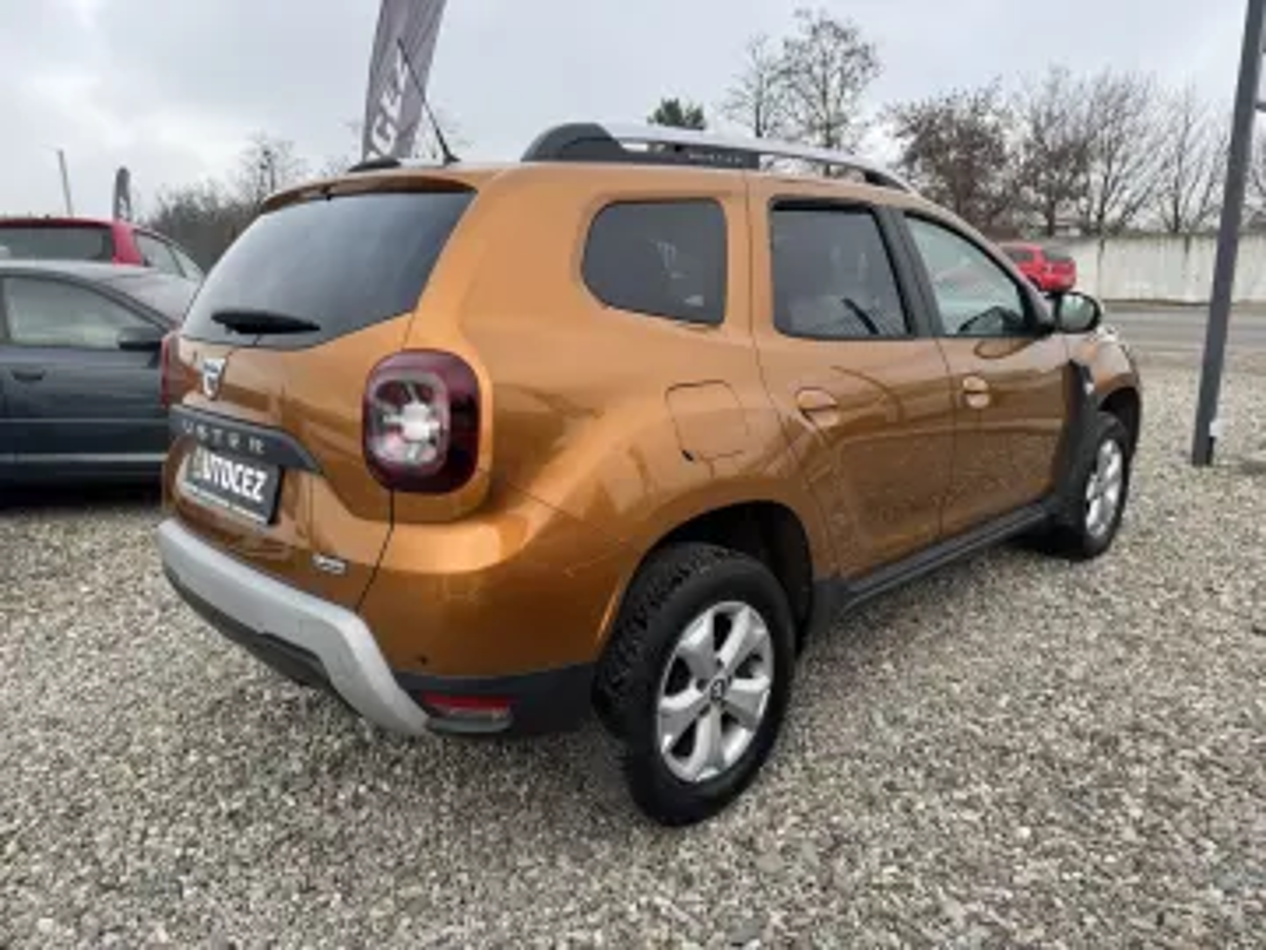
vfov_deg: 56.8
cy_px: 475
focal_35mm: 24
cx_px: 633
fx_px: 878
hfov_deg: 71.6
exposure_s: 1/309
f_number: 1.78
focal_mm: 6.76
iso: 80
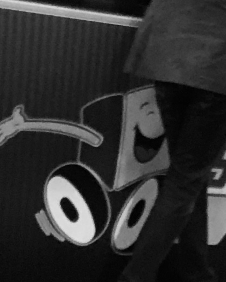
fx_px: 1563
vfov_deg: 10.1
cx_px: 135
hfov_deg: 8.3
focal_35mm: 187
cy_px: 346
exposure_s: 1/50
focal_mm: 2.87
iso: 125
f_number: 2.2
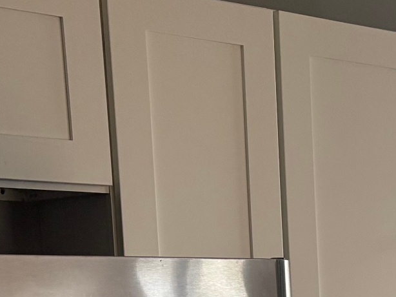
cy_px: 604
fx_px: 1395
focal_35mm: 122
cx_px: 521
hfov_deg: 15.4
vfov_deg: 11.0
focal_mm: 5.96
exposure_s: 1/105
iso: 125
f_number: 1.6
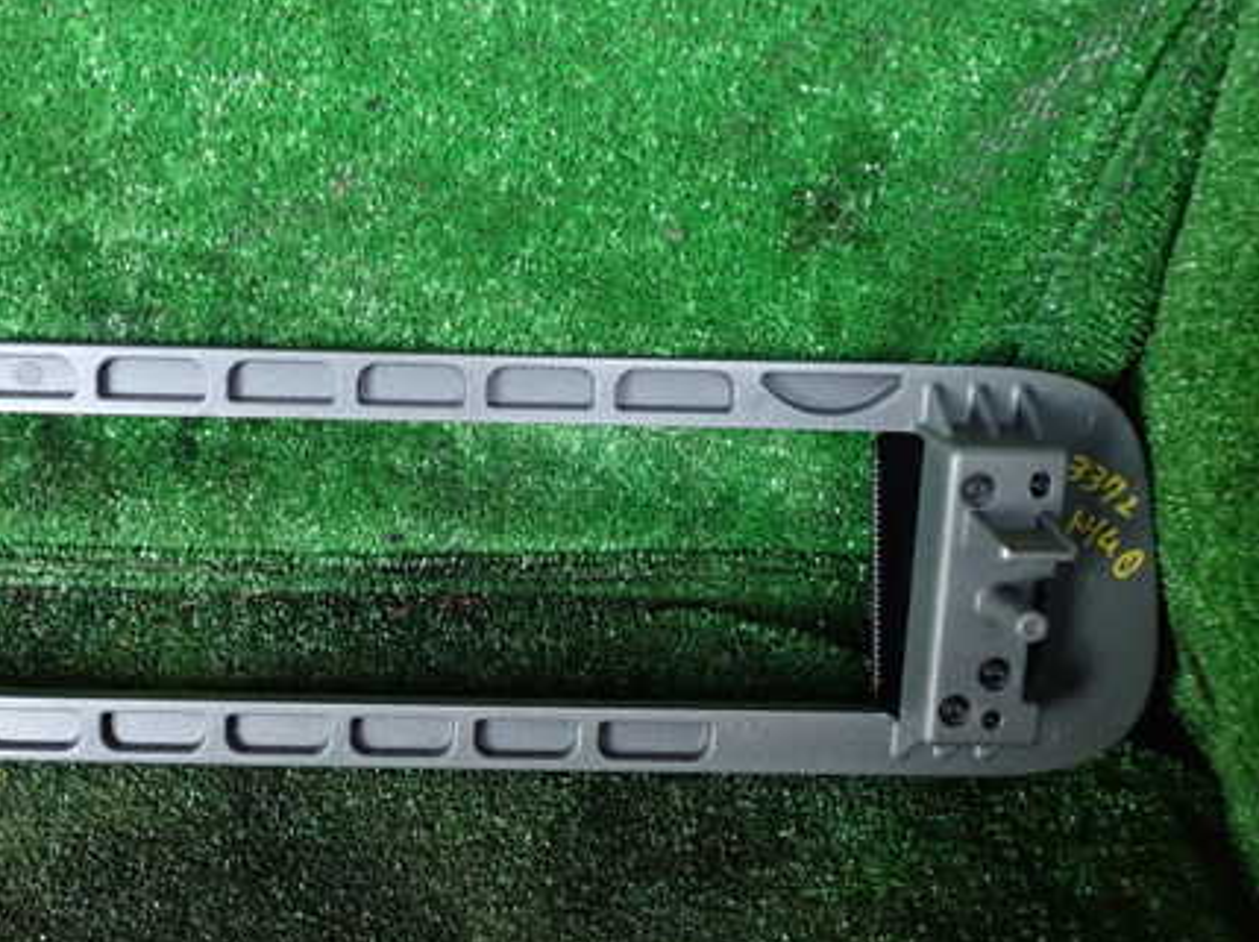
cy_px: 467
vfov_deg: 34.3
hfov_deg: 44.1
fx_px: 1526
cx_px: 405
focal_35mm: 42
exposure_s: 1/25
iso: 800
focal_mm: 5.4
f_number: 2.3
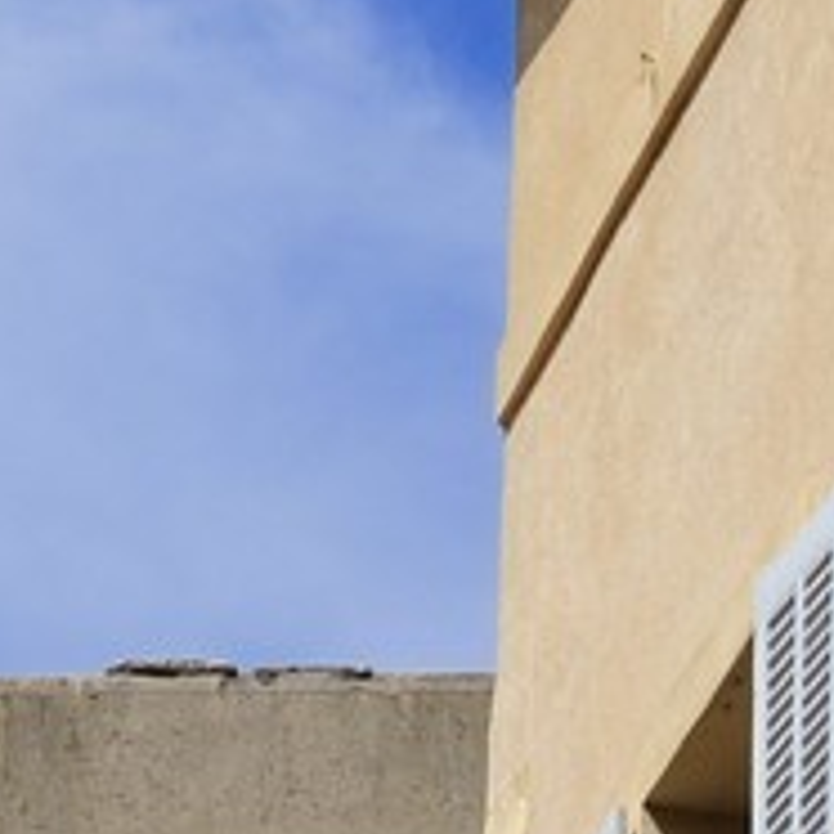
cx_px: 1161
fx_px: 7550
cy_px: 3112
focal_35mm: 277
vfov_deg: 5.6
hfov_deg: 6.3
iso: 200
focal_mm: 38
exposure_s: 1/160
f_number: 14
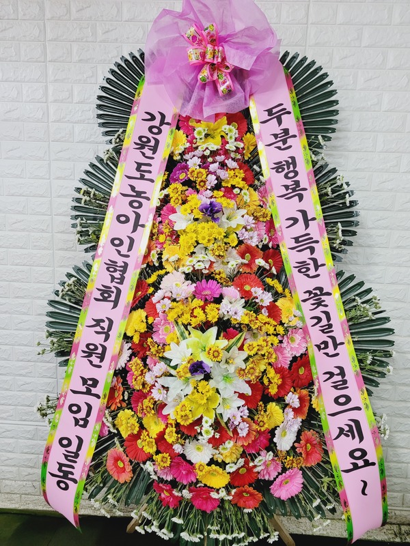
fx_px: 411
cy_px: 273
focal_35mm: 26
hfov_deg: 53.1
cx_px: 205
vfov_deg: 67.3
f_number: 1.8
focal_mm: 5.4
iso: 250
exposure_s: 1/39
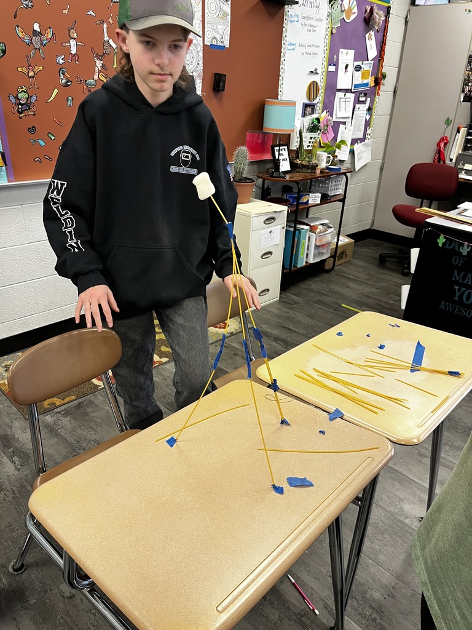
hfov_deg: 53.1
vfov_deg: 67.3
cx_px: 236
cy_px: 315
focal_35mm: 26
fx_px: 473
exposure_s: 1/60
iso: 125
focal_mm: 5.1
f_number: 1.6
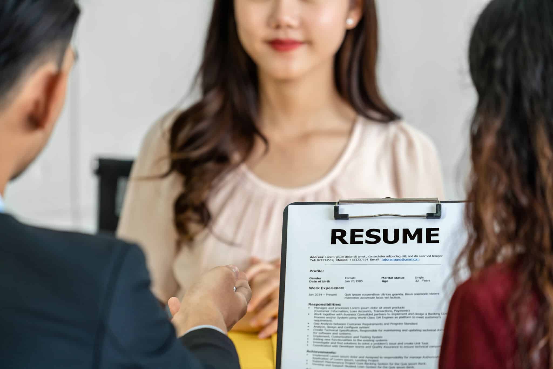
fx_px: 3072
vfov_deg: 6.9
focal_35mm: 200
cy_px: 184
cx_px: 276
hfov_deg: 10.3
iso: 200
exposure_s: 1/125
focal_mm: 200
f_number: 4
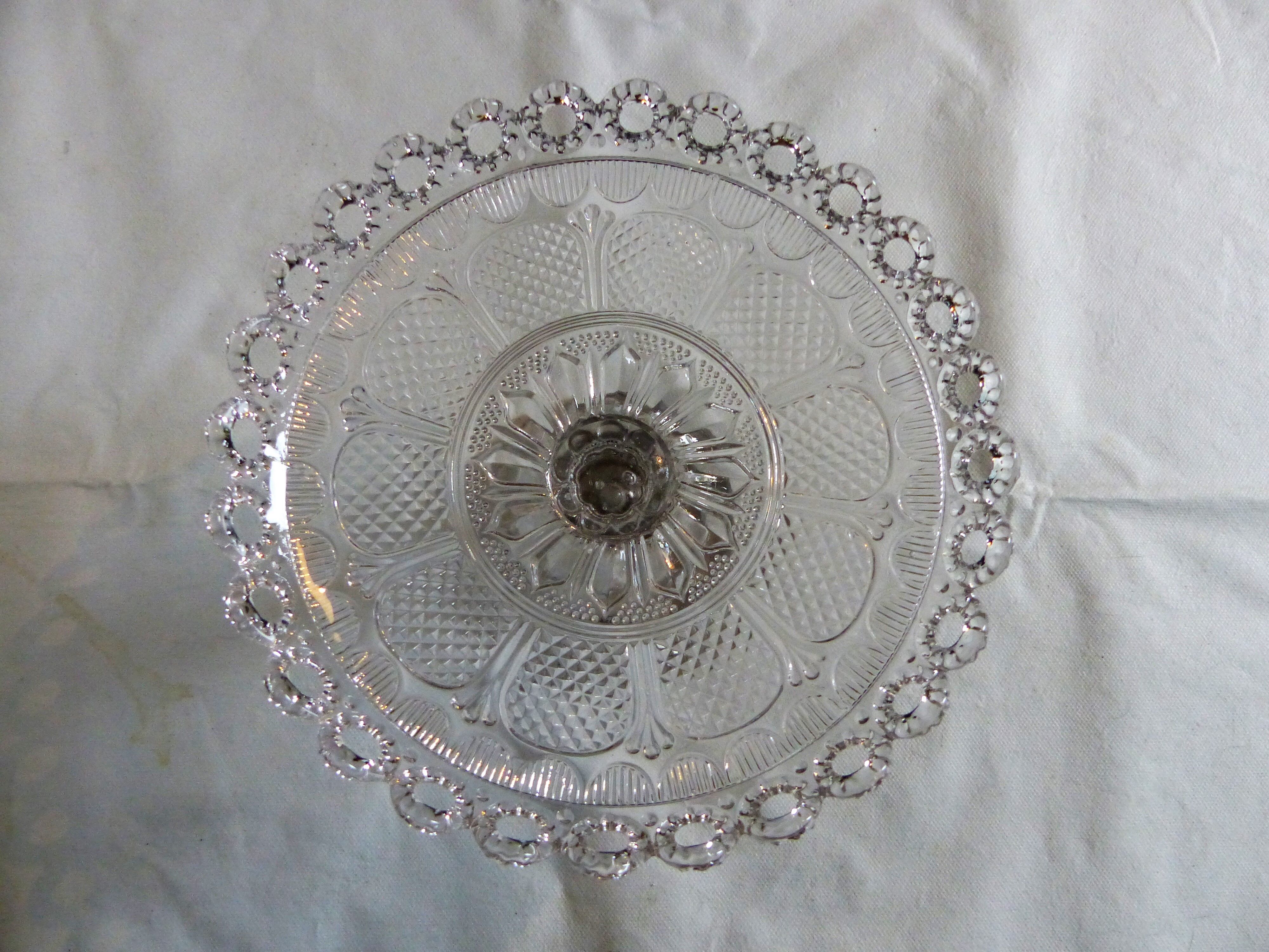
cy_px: 476
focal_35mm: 26
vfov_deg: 53.1
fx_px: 953
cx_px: 634
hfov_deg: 67.3
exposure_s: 1/60
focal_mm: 4.5
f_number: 2.8
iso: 400
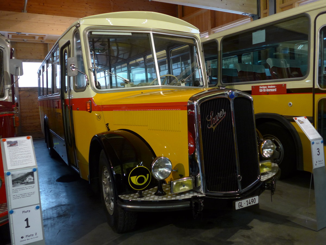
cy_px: 122
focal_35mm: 29
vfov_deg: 48.2
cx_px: 163
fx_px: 273
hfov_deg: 61.7
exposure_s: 1/30
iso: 400
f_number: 2
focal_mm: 6
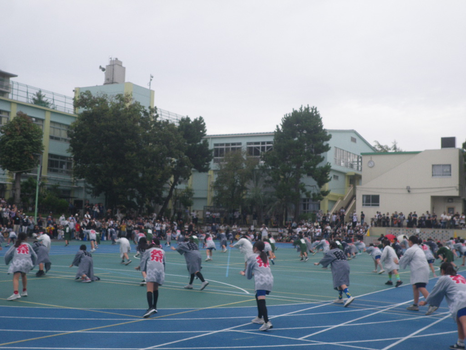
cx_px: 233
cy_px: 175
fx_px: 619
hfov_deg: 41.2
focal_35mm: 46
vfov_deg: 31.5
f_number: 3.3
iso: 64
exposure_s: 1/640
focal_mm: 8.2
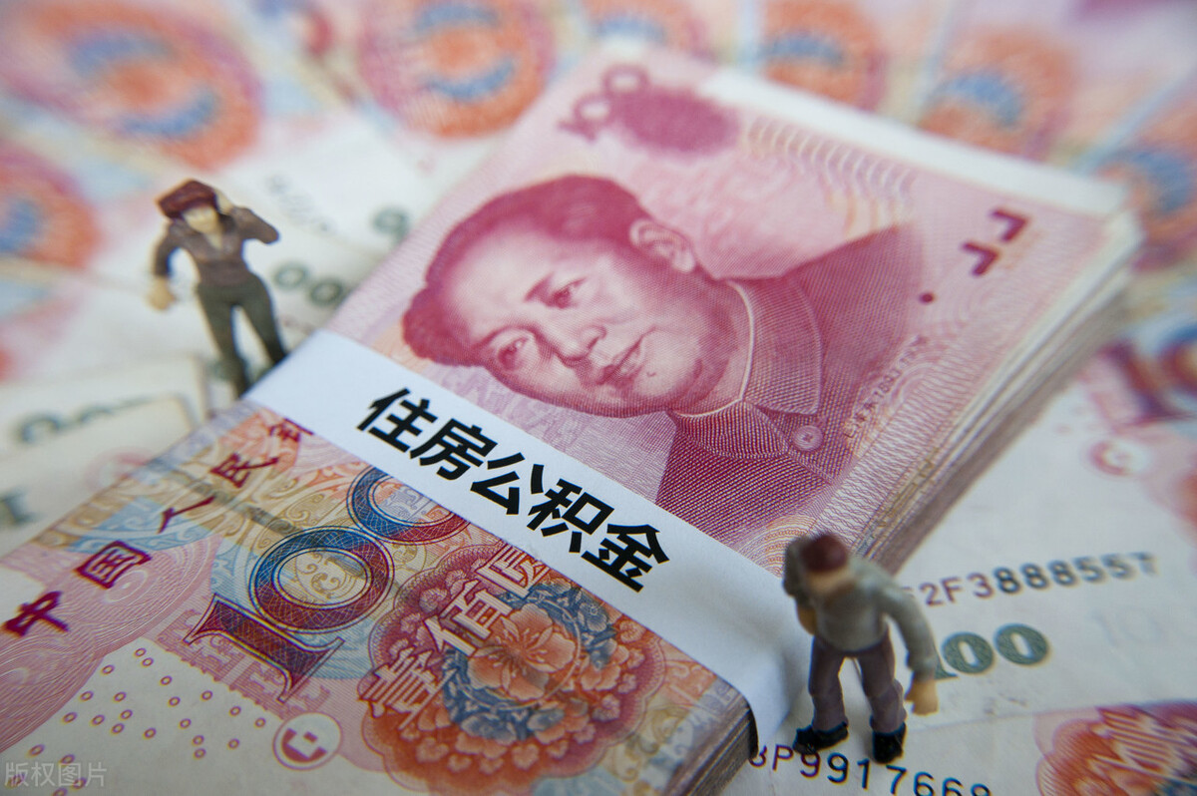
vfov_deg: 34.2
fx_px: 1296
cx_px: 598
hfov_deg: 49.6
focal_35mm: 39
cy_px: 398
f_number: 4.5
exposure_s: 1/50
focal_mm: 26
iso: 320
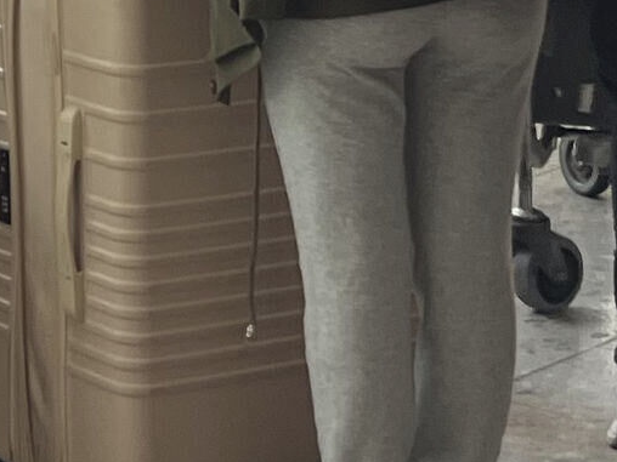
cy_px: -601
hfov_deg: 10.7
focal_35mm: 179
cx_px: -240
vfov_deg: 7.8
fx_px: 3191
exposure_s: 1/62
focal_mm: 5.7
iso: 50
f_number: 1.5
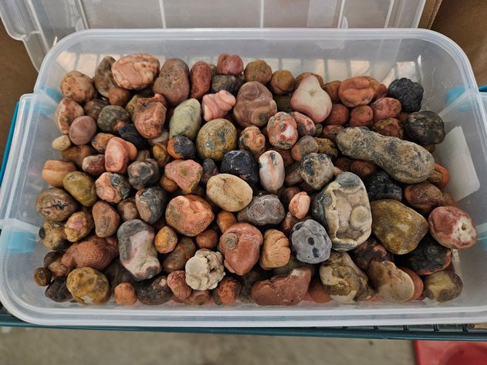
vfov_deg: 58.9
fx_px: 324
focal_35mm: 23
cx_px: 244
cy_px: 182
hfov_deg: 73.9
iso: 1250
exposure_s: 1/24
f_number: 1.8
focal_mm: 5.4
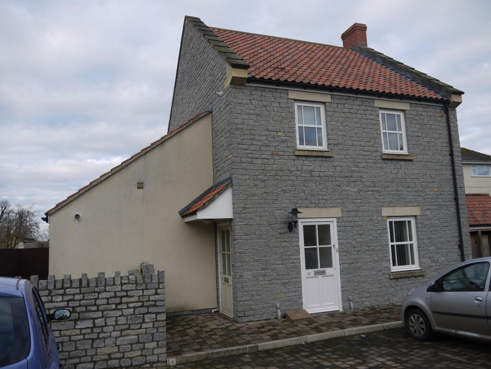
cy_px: 184
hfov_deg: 63.4
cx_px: 246
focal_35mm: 28
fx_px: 397
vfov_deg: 49.7
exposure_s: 1/200
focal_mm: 14
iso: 100
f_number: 4.5
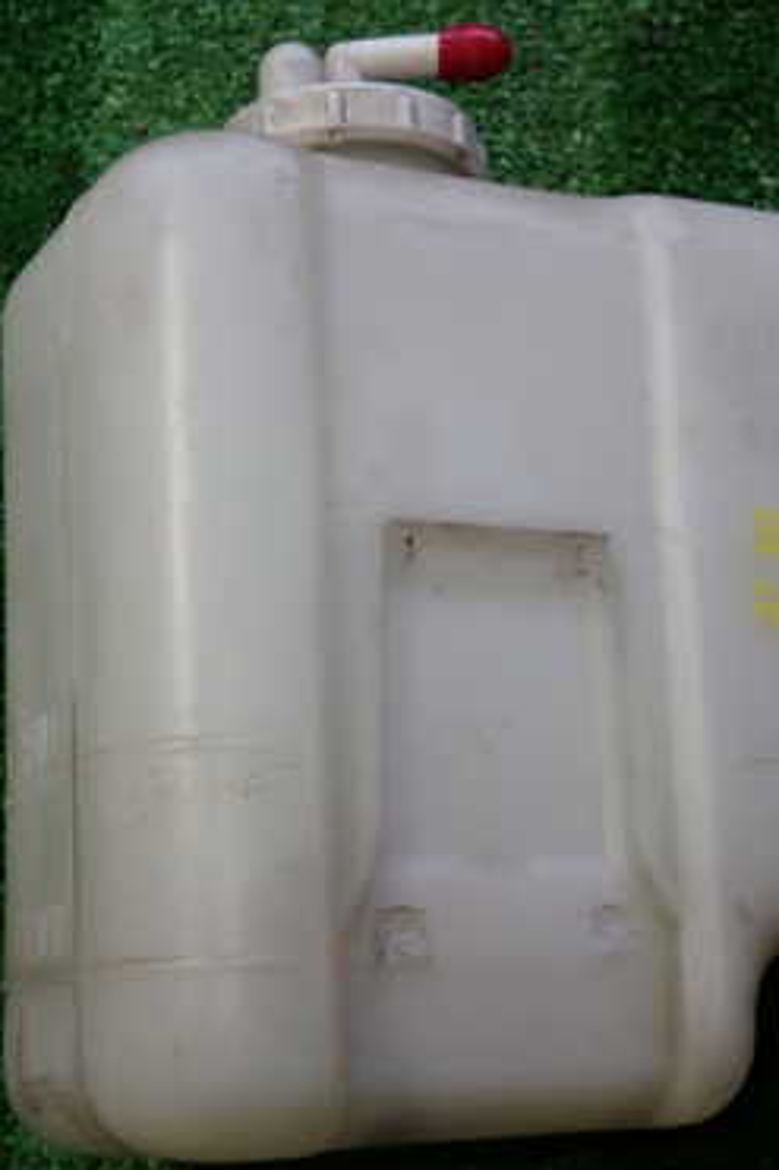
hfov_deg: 21.2
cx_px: 438
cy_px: 631
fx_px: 2079
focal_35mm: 64
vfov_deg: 31.4
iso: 200
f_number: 2.7
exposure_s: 1/50
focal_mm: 6.83
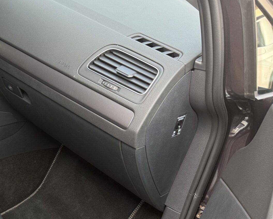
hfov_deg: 29.5
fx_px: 461
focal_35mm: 57
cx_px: -34
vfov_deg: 26.1
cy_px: 179
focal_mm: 6.76
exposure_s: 1/121
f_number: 1.78
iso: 160
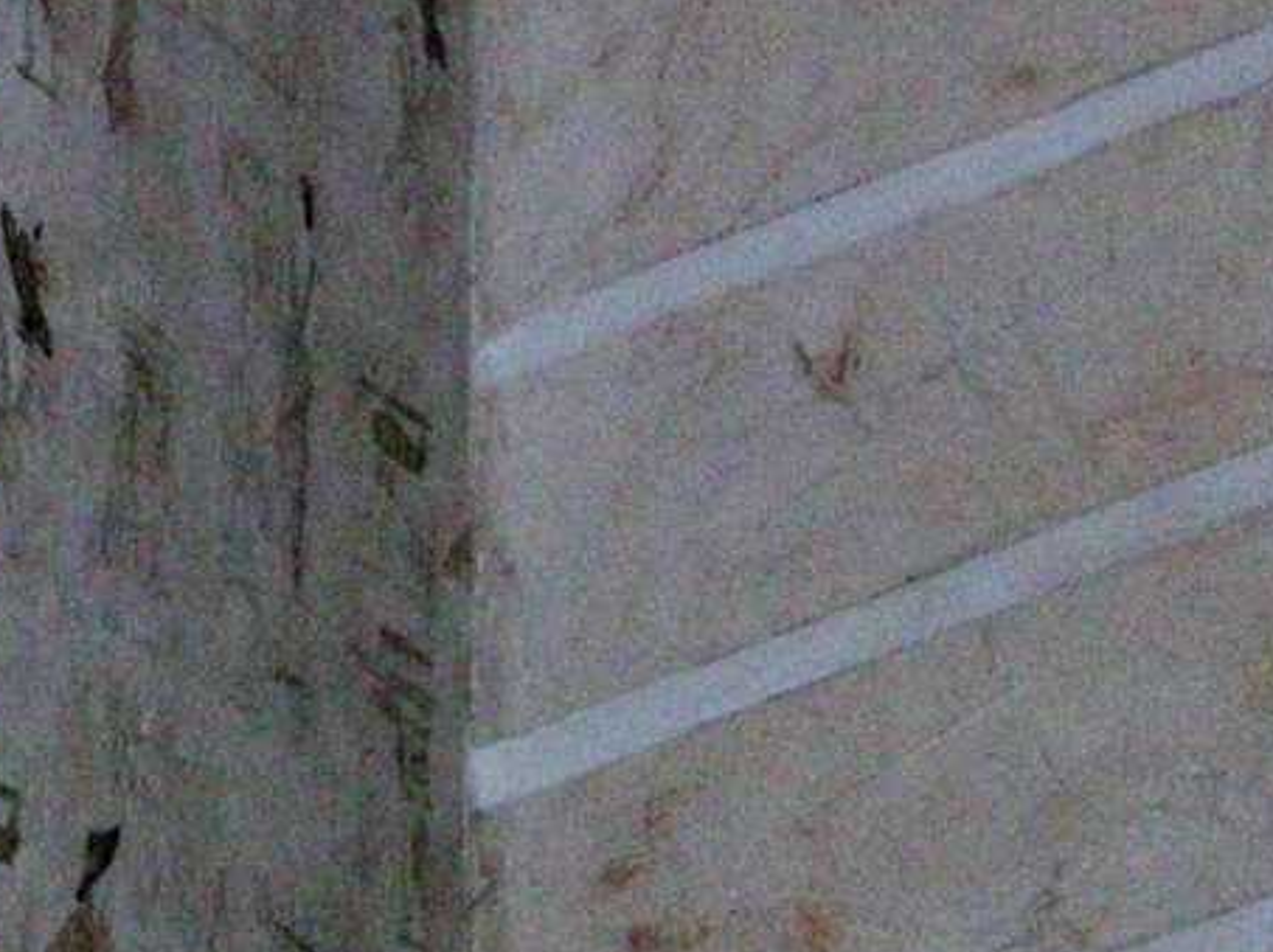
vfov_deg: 8.4
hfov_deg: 11.2
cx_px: 25
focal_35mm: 175
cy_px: -140
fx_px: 6430
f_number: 4.1
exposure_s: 1/194
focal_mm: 11
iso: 800
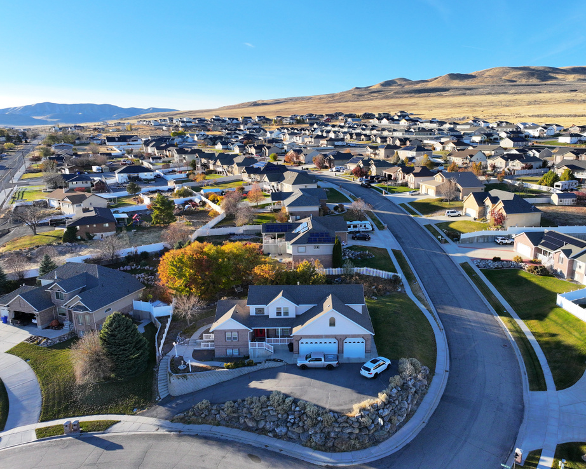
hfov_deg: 65.8
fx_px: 451
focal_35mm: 26
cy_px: 241
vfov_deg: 54.9
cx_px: 324
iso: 270
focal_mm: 12.29
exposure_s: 1/1250
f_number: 2.8
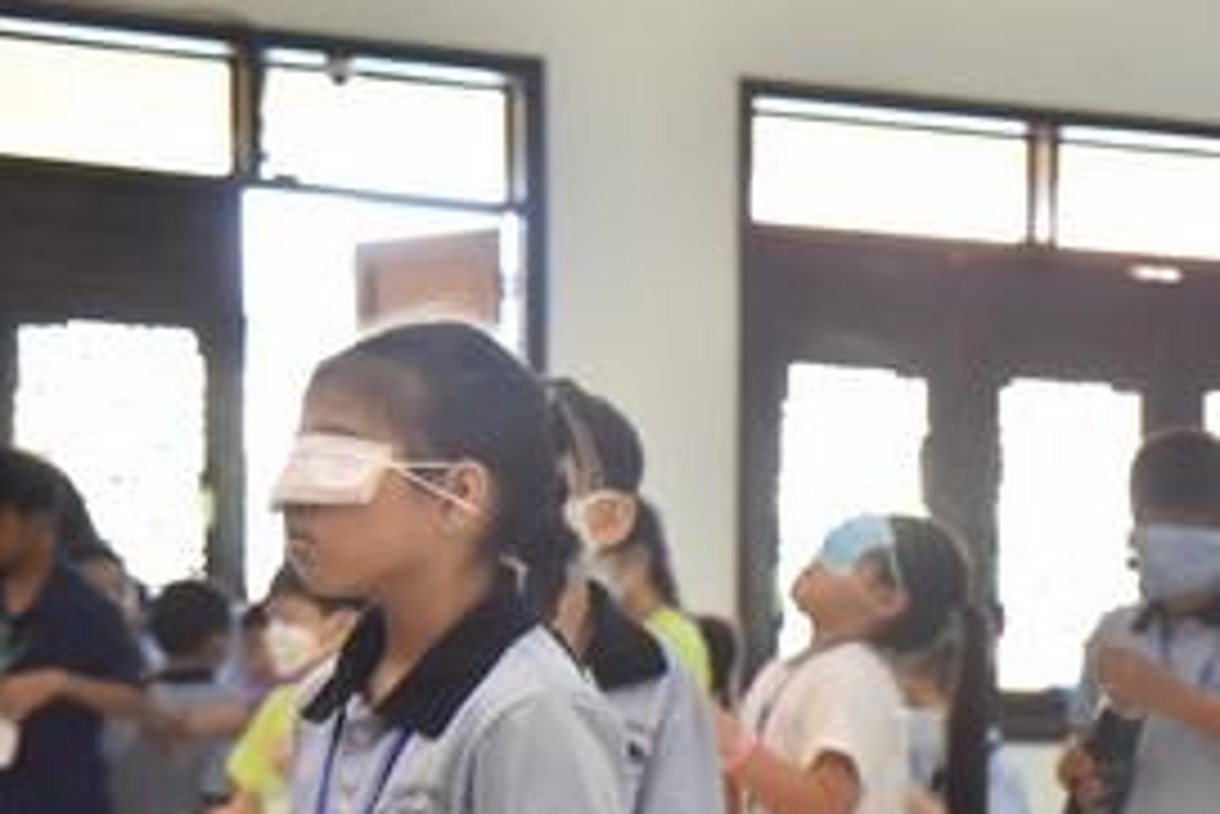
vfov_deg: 11.3
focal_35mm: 120
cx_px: 1459
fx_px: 4069
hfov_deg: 16.4
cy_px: 868
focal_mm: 50
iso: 2500
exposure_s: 1/160
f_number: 4
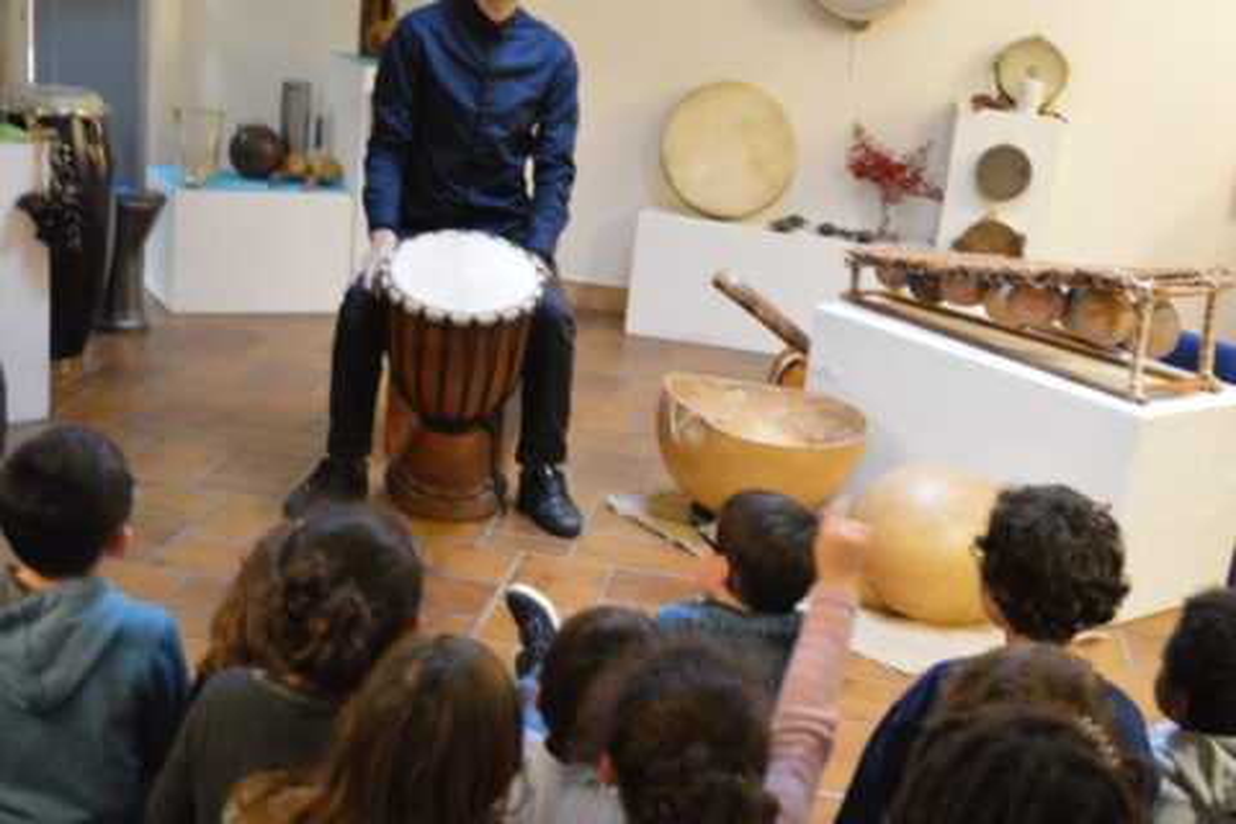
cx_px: 618
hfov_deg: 57.2
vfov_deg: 40.0
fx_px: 1133
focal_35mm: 33
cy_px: 412
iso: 3200
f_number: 3.8
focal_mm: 22
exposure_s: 1/25
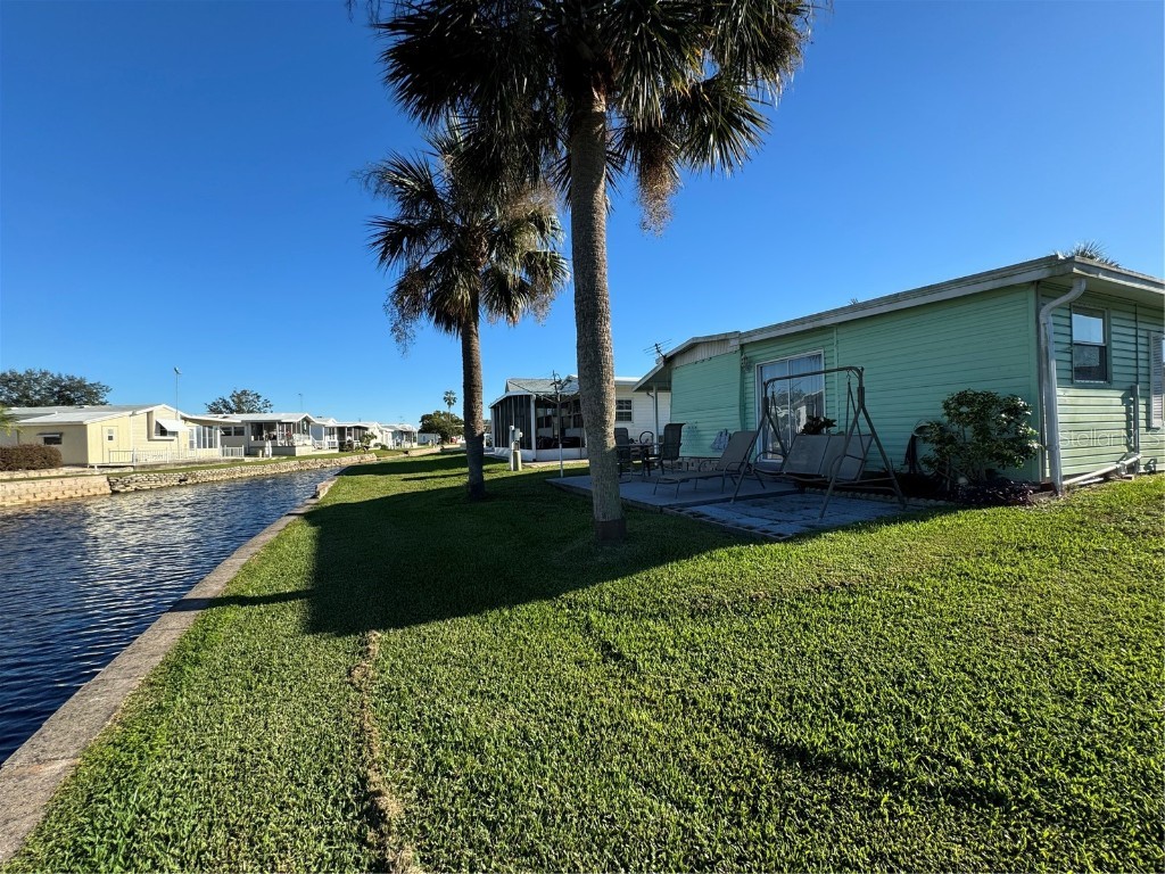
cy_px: 437
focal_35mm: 14
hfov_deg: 102.1
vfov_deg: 85.7
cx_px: 582
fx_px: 471
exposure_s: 1/980
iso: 40
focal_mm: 2.22
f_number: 2.2
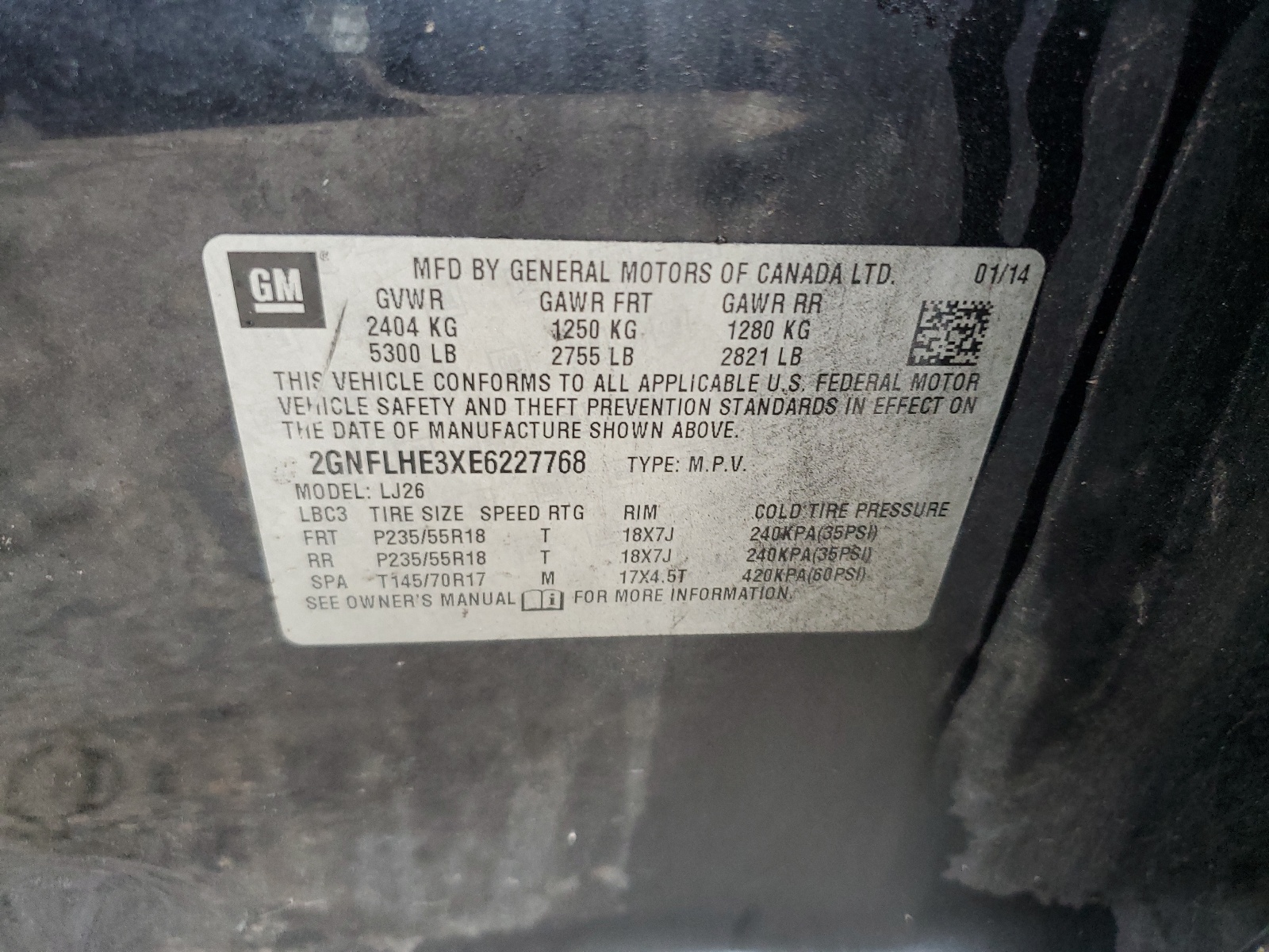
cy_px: 476
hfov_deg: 67.3
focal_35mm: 26
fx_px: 953
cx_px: 634
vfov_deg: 53.1
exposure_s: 1/60.2
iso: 158
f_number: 1.5
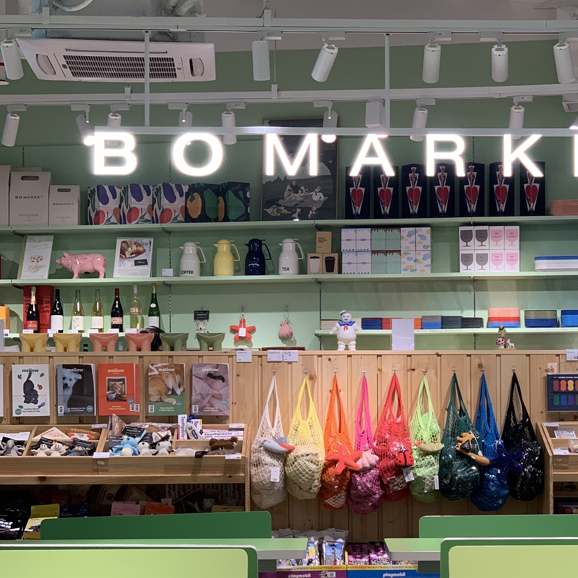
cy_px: 394
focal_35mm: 90
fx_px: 1700
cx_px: 350
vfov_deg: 19.2
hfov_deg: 19.3
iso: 64
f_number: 2.4
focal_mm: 6
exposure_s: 1/60
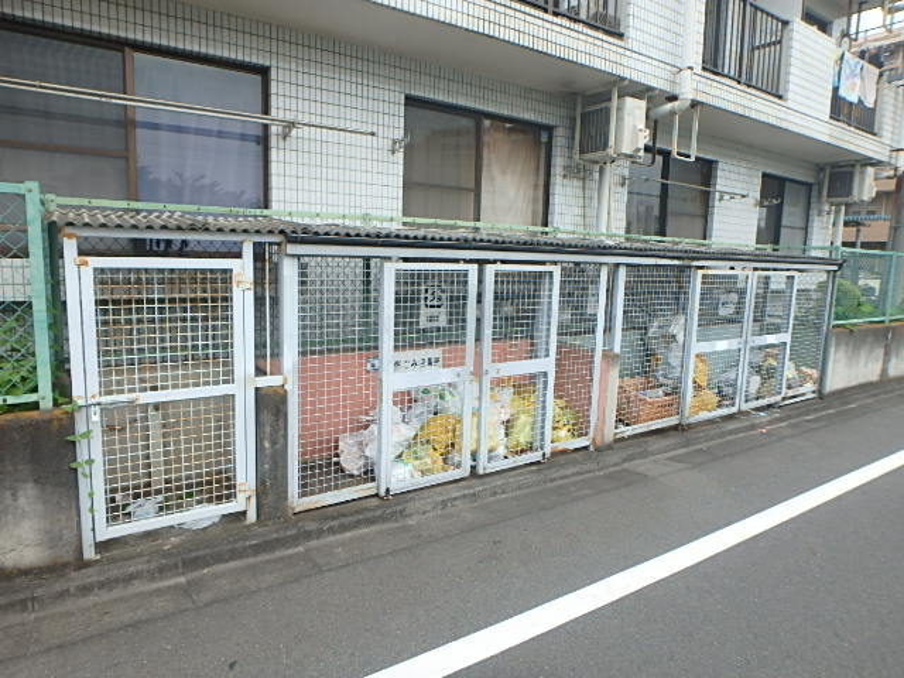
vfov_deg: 63.4
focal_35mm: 21
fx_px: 548
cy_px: 339
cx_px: 452
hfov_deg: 79.0
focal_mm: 3.7
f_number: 3.5
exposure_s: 1/400
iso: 125
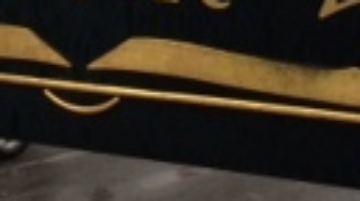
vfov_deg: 7.6
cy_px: -53
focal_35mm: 157
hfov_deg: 13.6
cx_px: 42
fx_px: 1496
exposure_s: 1/60
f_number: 2.2
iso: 32
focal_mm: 4.15
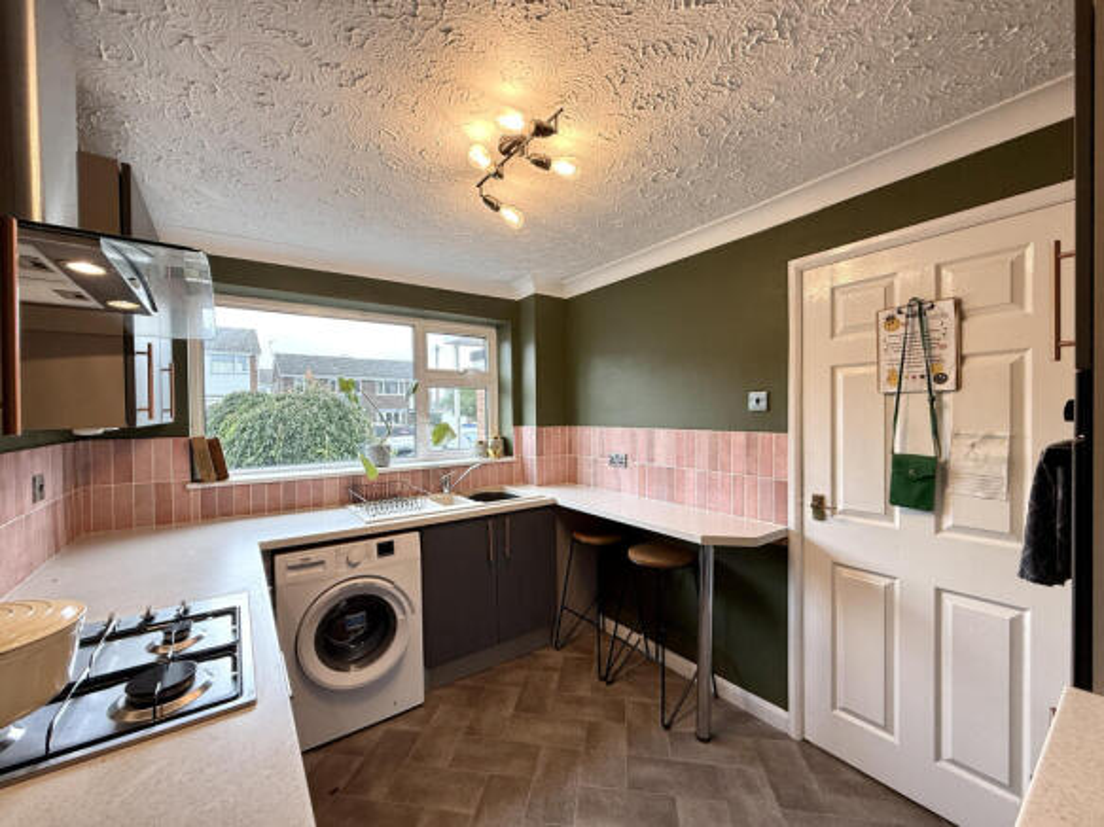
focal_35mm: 14
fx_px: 446
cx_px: 552
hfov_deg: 102.1
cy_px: 414
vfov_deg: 85.7
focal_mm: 2.22
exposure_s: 1/100
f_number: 2.2
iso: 100
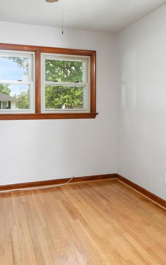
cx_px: 90
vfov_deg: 59.3
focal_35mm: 32
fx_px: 232
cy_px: 110
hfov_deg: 39.4
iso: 400
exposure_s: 1/4
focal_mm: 8
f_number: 8
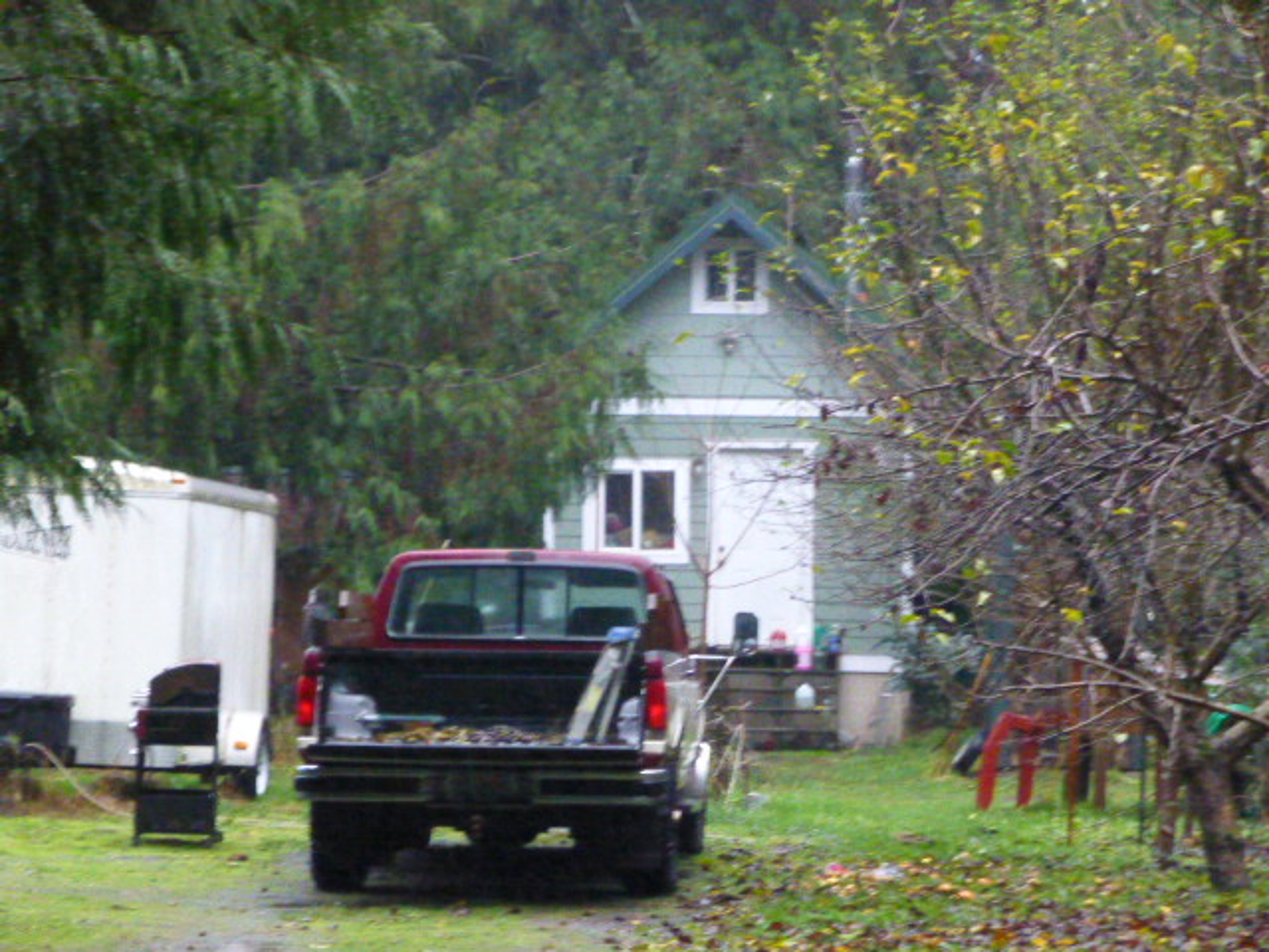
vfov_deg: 10.2
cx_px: 634
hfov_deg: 13.6
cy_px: 476
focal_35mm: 145
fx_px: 5316
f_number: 5.4
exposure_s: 1/80
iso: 3200
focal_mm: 25.9
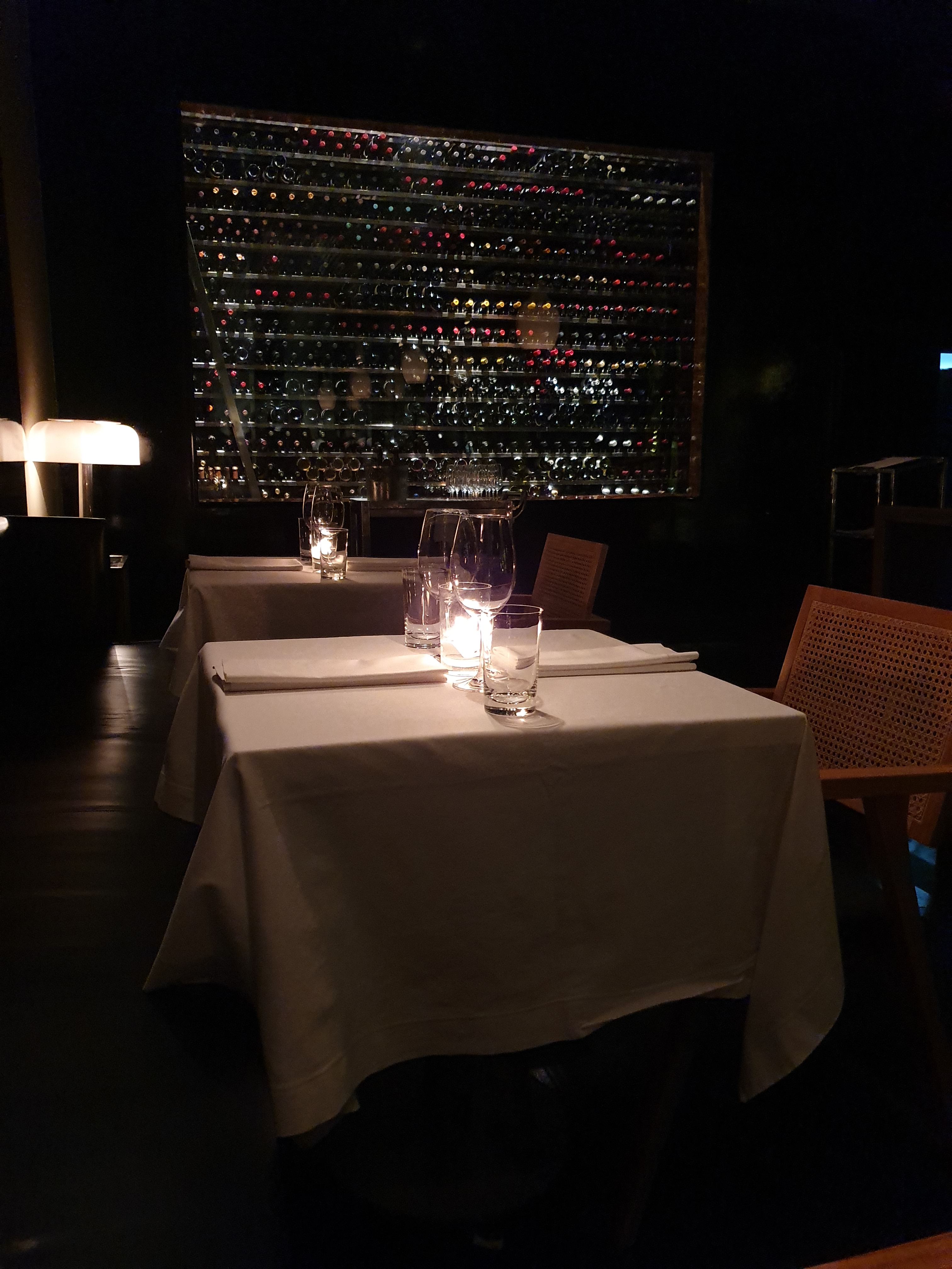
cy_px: 634
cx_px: 476
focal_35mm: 26
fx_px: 953
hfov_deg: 53.1
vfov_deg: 67.3
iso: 640
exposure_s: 1/33
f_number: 1.5
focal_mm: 4.32
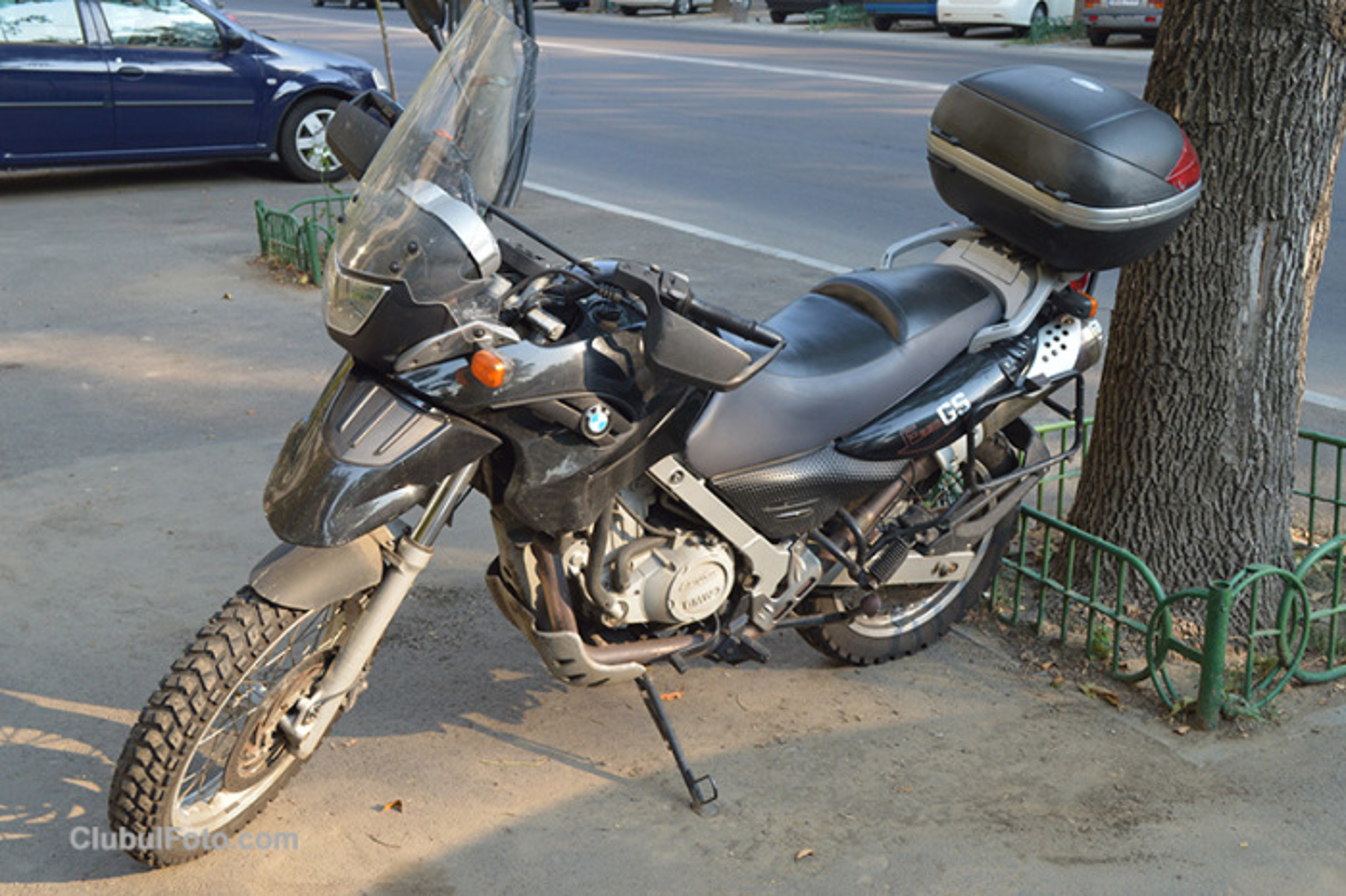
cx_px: 673
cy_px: 448
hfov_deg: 43.6
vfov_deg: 29.8
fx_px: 1682
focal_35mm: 45
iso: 400
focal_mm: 30
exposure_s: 1/160
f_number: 6.3
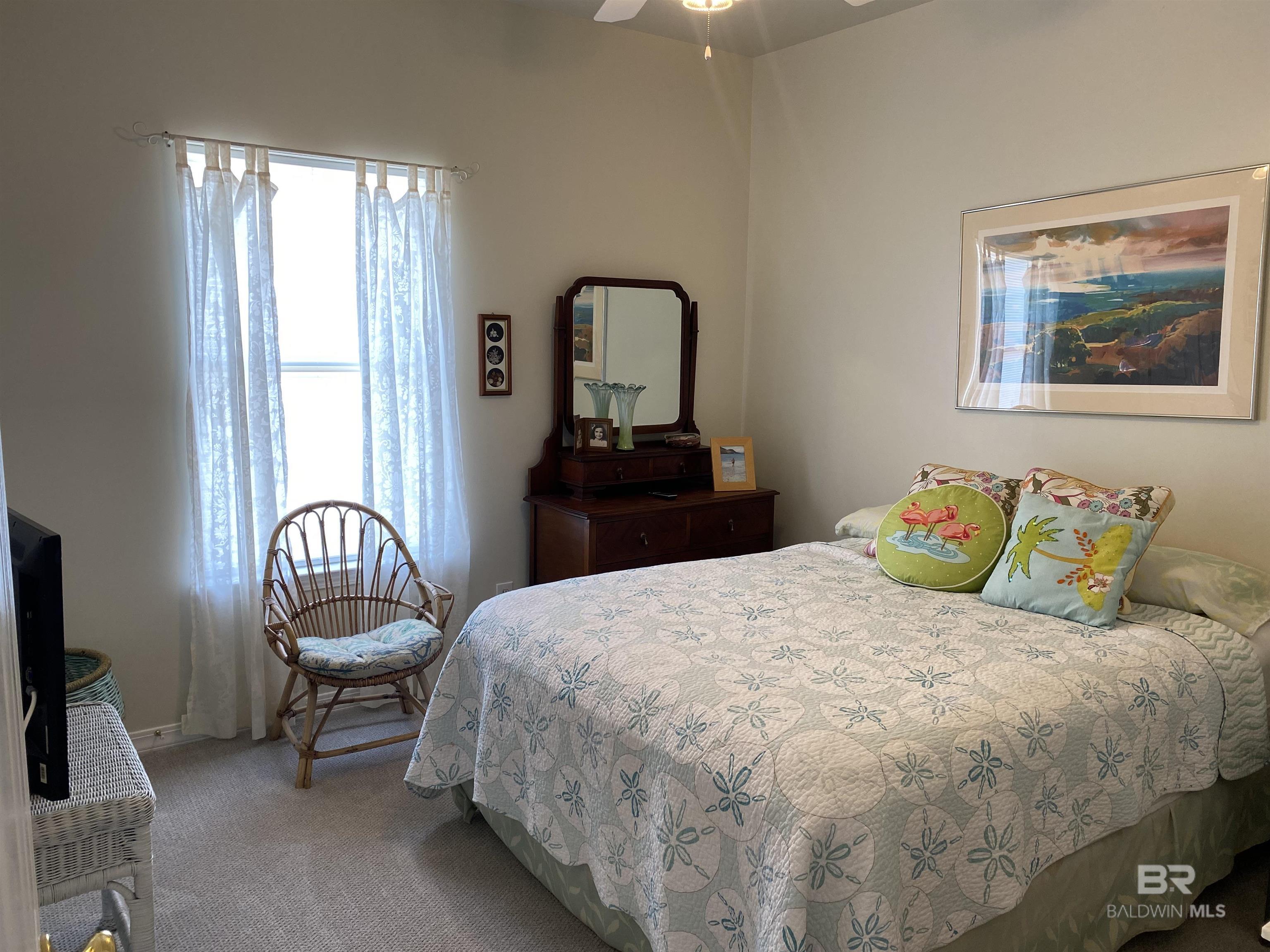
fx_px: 954
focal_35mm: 26
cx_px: 635
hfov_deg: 67.3
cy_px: 476
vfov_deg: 53.1
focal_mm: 4.25
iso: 100
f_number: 1.8
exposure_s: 1/120
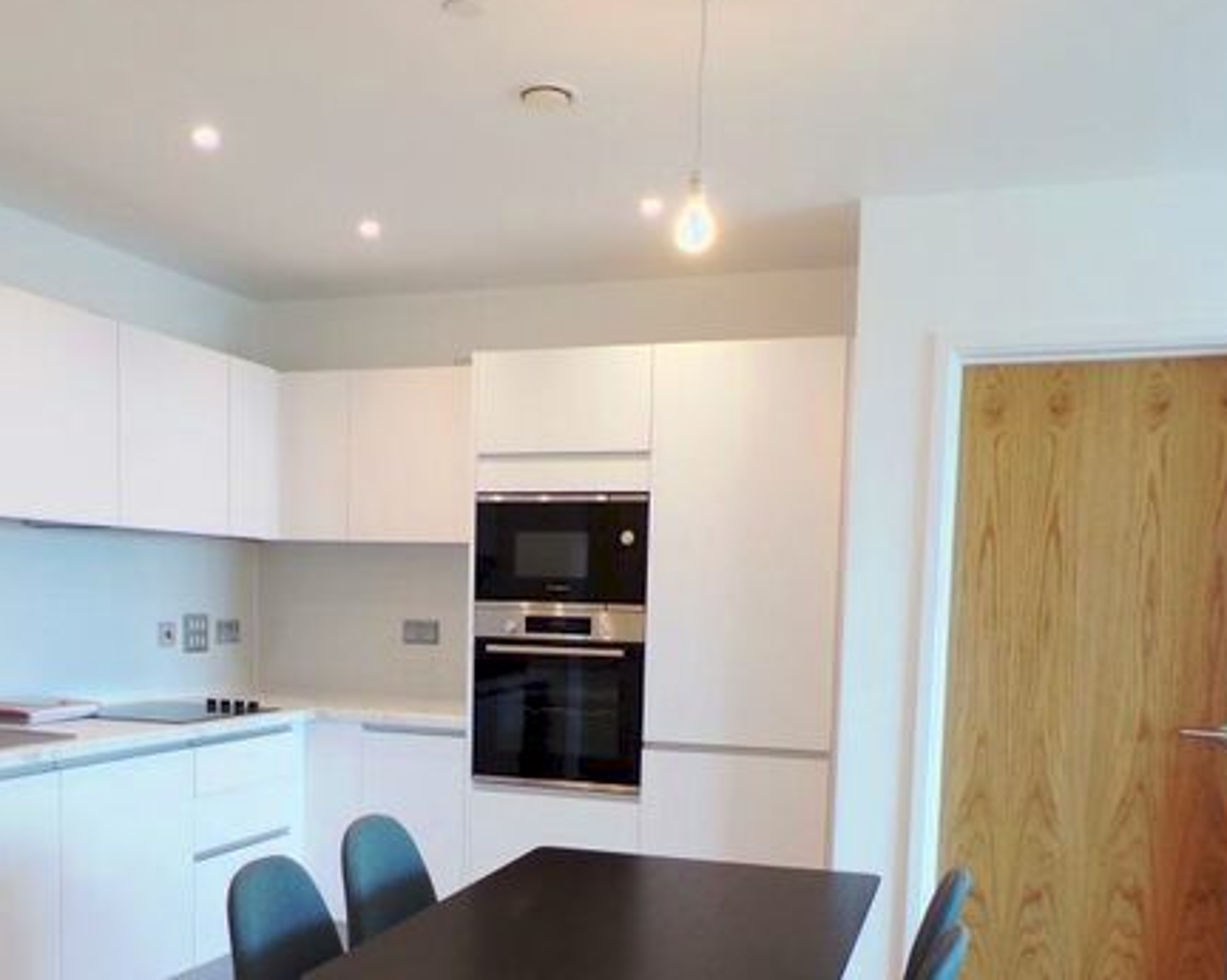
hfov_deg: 47.9
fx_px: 1379
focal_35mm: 38
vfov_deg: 38.2
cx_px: 537
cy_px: 726
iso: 118
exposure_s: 1/34
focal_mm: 4.3
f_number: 3
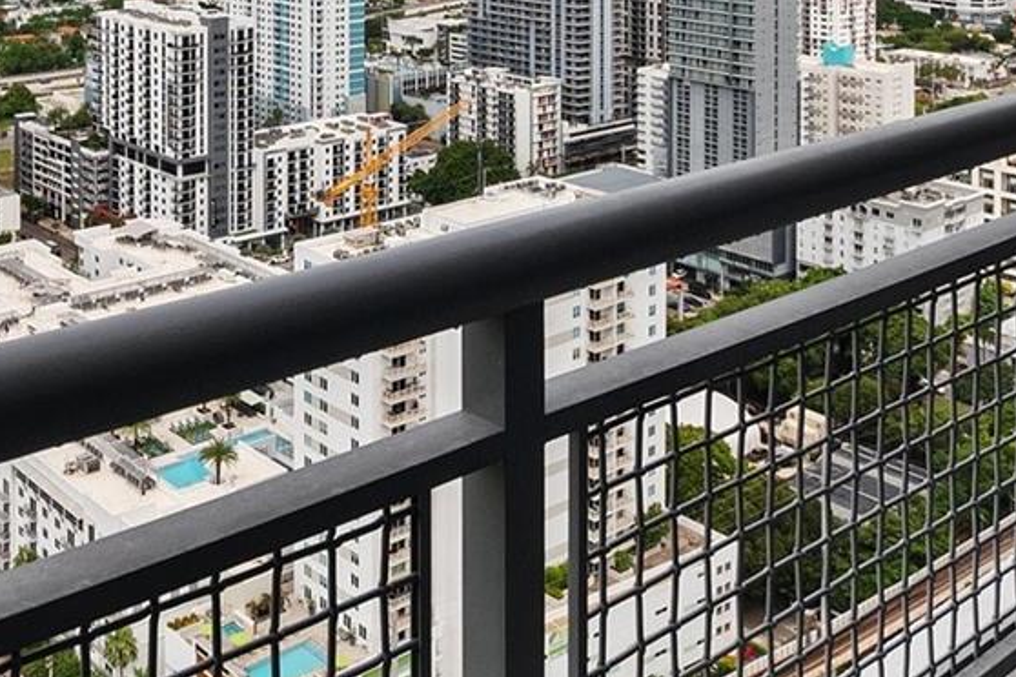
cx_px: 137
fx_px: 1213
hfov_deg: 42.4
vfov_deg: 26.4
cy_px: -209
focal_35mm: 43
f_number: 8
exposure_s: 1/500
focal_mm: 10
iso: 200
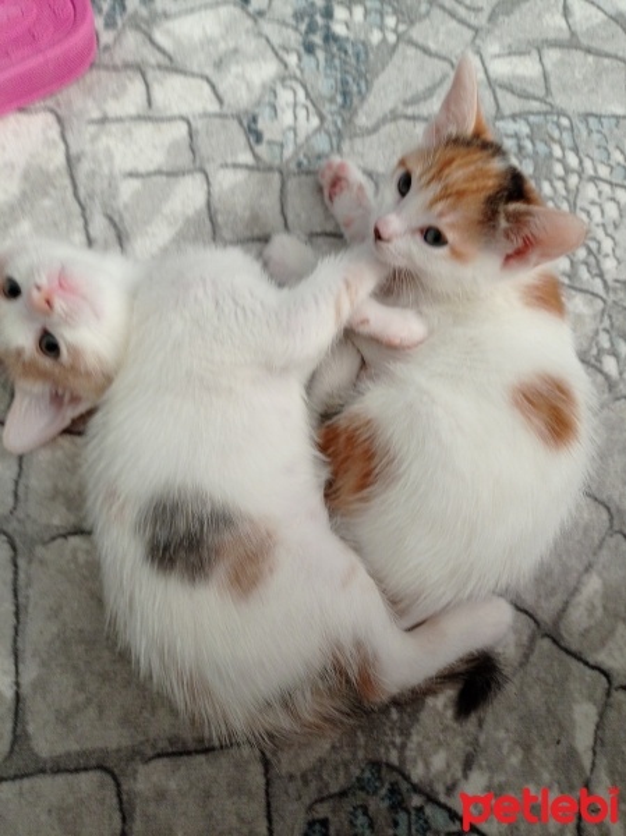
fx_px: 676
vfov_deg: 63.5
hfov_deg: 49.7
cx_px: 313
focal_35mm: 28
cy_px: 418
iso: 208
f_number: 1.79
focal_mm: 4.7
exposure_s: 1/33.3
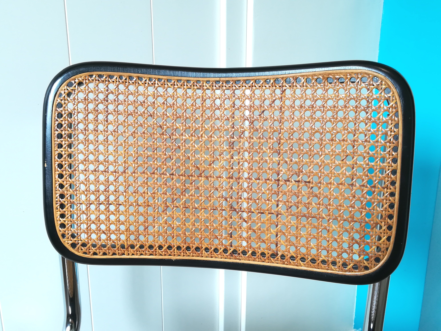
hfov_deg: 58.4
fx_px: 395
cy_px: 166
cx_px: 220
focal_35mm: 31
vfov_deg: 45.4
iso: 100
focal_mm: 3.83
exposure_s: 1/30
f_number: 2.2
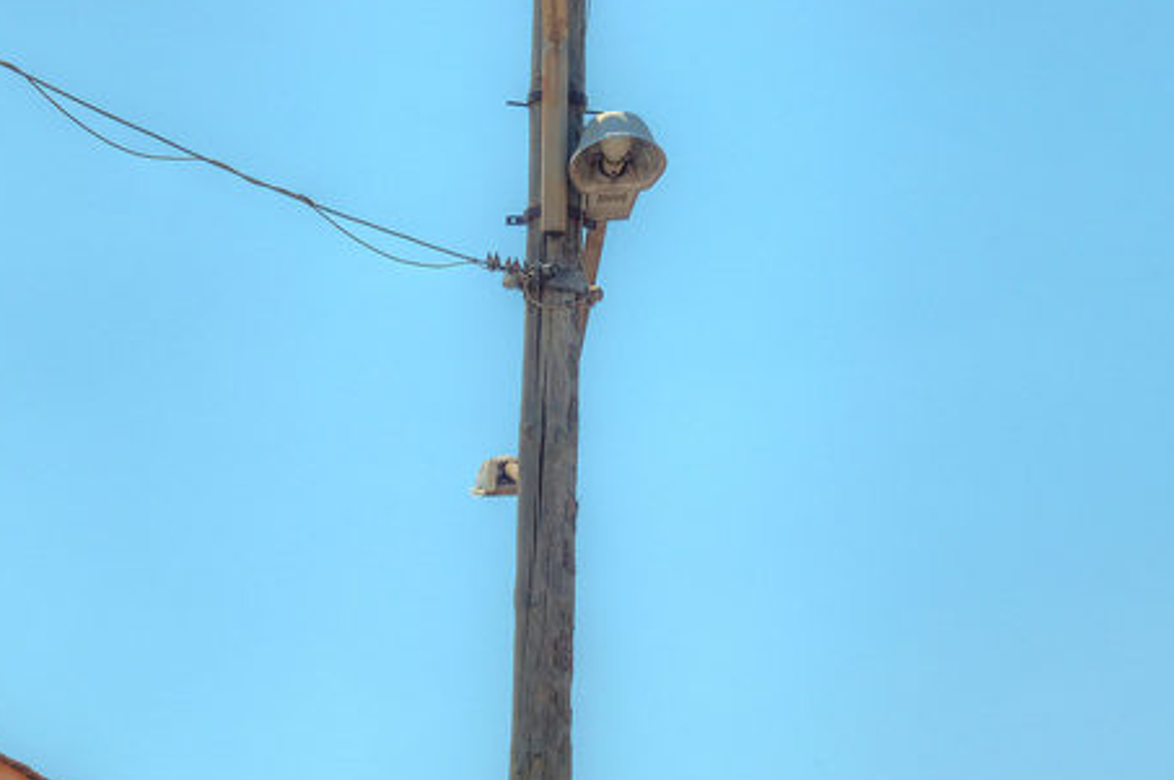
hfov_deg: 14.8
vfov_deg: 9.8
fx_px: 4528
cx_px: 555
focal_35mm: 139
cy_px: 441
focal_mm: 70
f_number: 14
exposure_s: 1/200
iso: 200
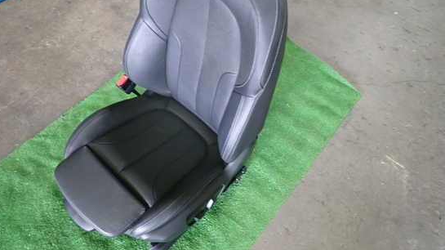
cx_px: 213
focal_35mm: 30
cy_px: 101
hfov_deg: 64.3
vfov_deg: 38.8
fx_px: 354
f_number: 2
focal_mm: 4.5
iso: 320
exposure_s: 1/30
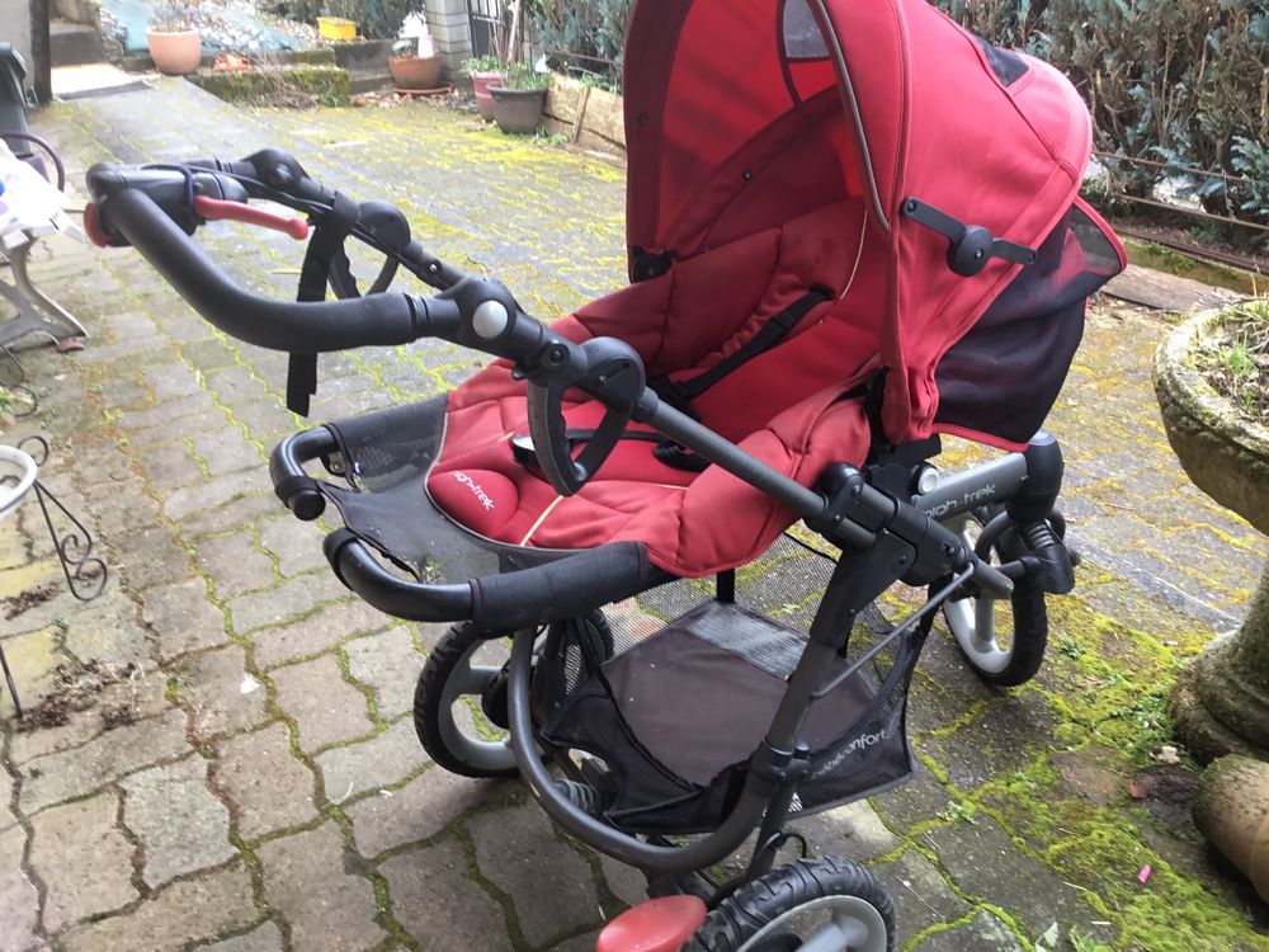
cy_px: 476
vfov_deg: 45.4
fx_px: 1136
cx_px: 634
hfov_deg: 58.4
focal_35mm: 31
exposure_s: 1/33
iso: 40
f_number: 2.4
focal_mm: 3.3
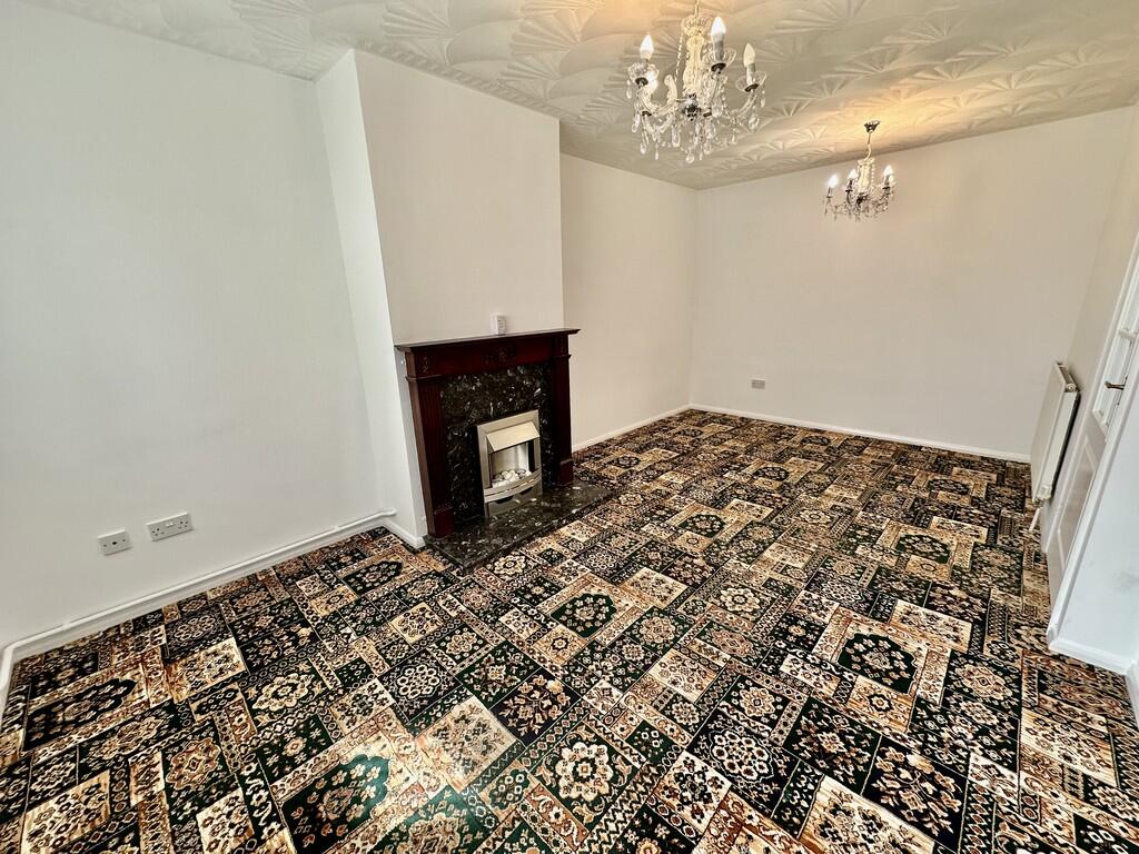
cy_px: 427
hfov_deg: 102.1
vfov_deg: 85.7
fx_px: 461
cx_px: 570
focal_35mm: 14
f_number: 2.2
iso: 80
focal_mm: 2.22
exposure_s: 1/99
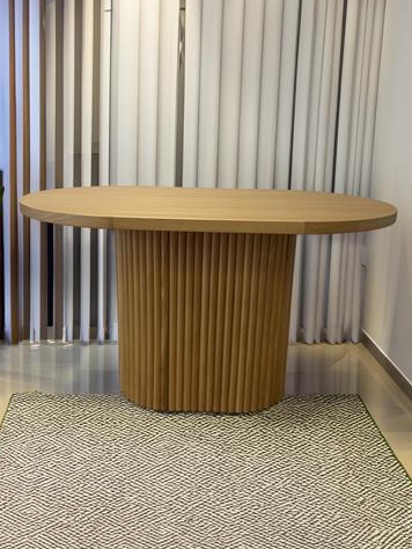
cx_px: 204
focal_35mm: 27
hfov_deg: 51.4
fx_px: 428
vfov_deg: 65.3
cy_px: 266
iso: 200
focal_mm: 6.86
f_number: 1.78
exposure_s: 1/50
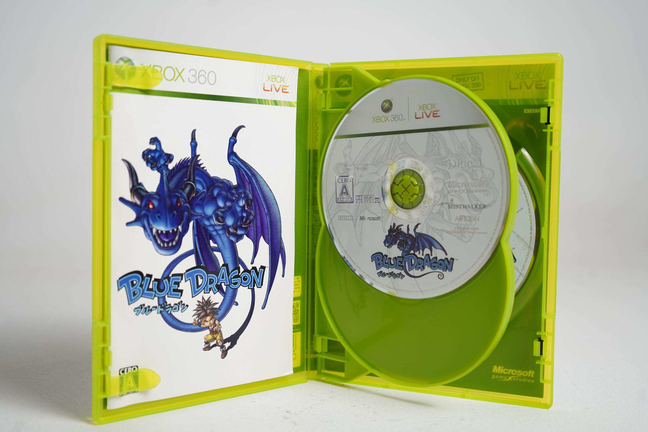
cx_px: 324
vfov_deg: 34.2
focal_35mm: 39
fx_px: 702
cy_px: 216
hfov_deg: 49.6
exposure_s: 1/40
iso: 160
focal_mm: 39
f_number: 4.5
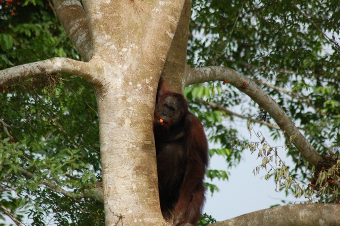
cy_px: 113
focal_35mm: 315
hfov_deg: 6.5
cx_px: 170
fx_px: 2973
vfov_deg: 4.4
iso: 800
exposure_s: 1/2000
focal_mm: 210
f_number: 5.6
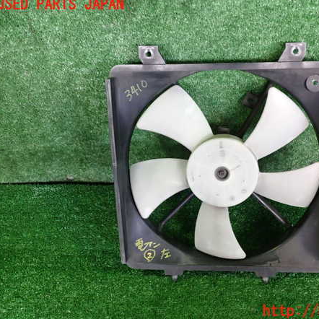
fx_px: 375
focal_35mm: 36
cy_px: 158
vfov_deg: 46.0
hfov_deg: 45.4
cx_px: 209
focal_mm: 5.4
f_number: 2.3
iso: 400
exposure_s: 1/30
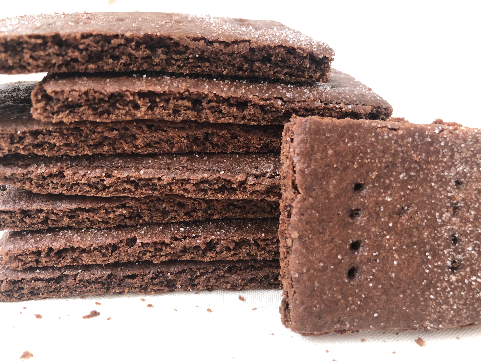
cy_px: 180
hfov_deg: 63.4
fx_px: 389
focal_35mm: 28
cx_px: 240
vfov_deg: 49.7
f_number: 1.8
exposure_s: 1/30
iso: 25
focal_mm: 3.99
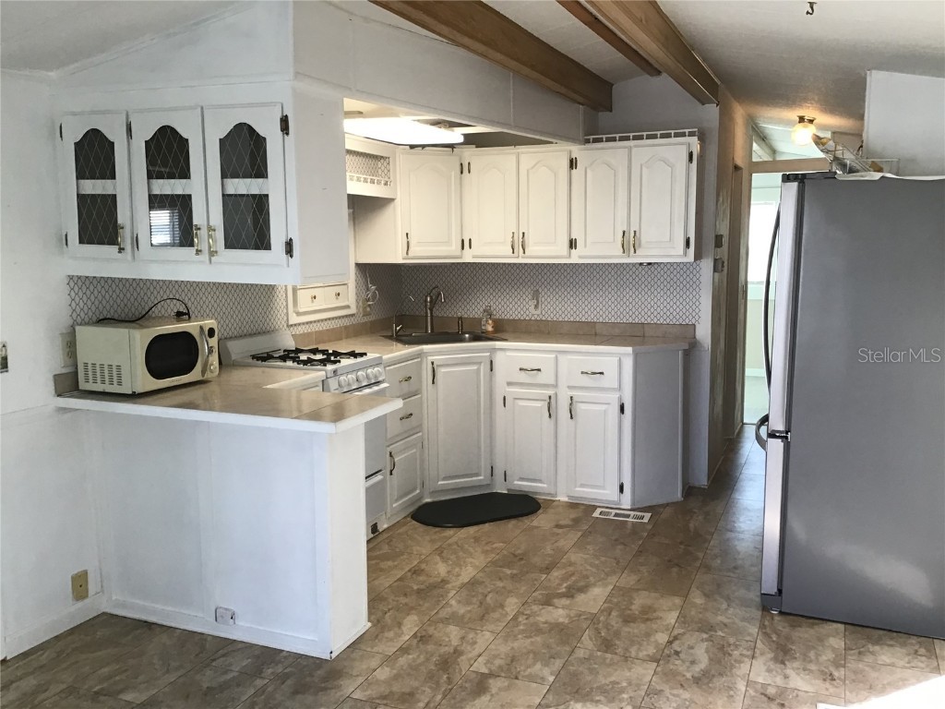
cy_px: 354
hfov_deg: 58.4
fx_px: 846
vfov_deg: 45.4
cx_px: 472
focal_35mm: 31
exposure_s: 1/30
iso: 25
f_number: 2.4
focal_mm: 3.3
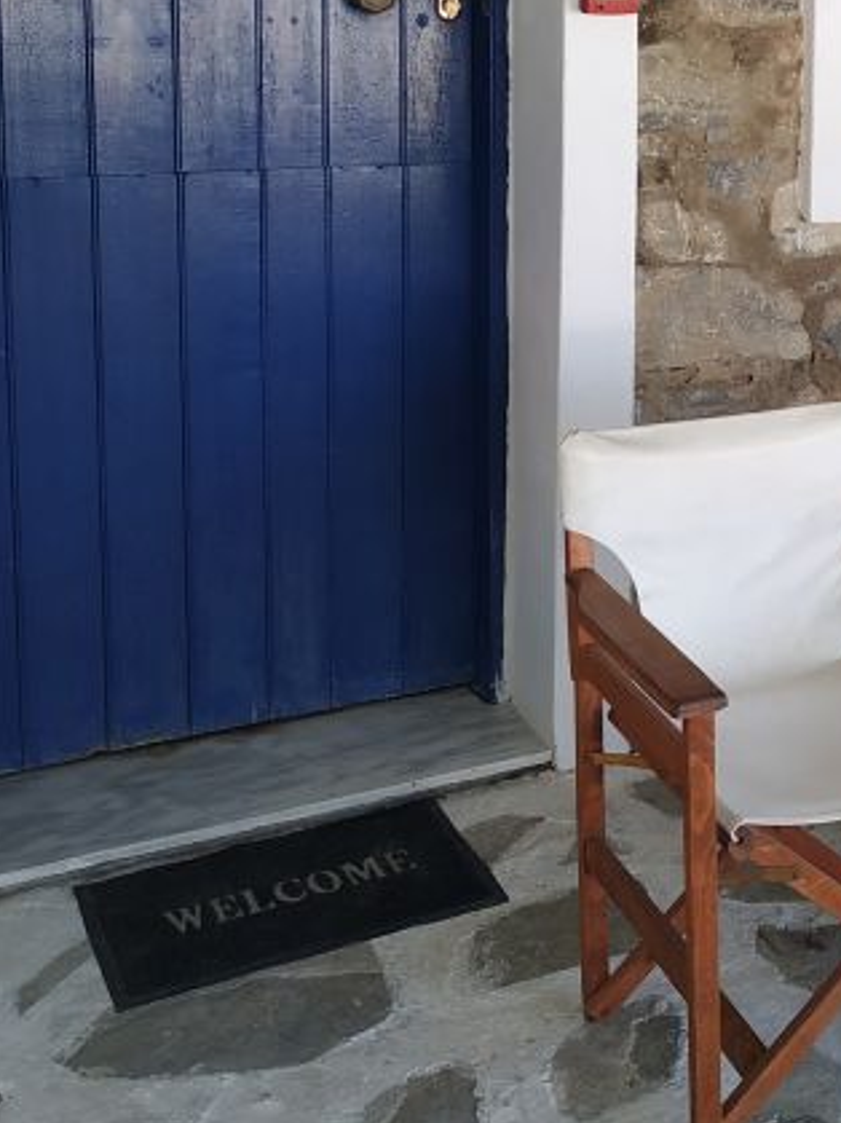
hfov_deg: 24.8
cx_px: 921
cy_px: 166
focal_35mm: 55
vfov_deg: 33.5
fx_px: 1783
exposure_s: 1/163
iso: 100
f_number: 1.9
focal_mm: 3.94
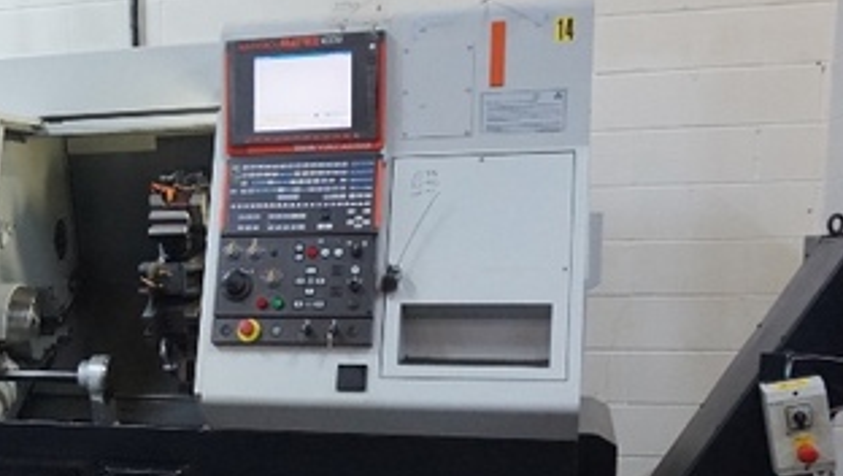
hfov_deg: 33.7
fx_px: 1297
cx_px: 51
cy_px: 449
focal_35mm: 58
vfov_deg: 20.3
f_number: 3.5
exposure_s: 1/160
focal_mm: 16
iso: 2000
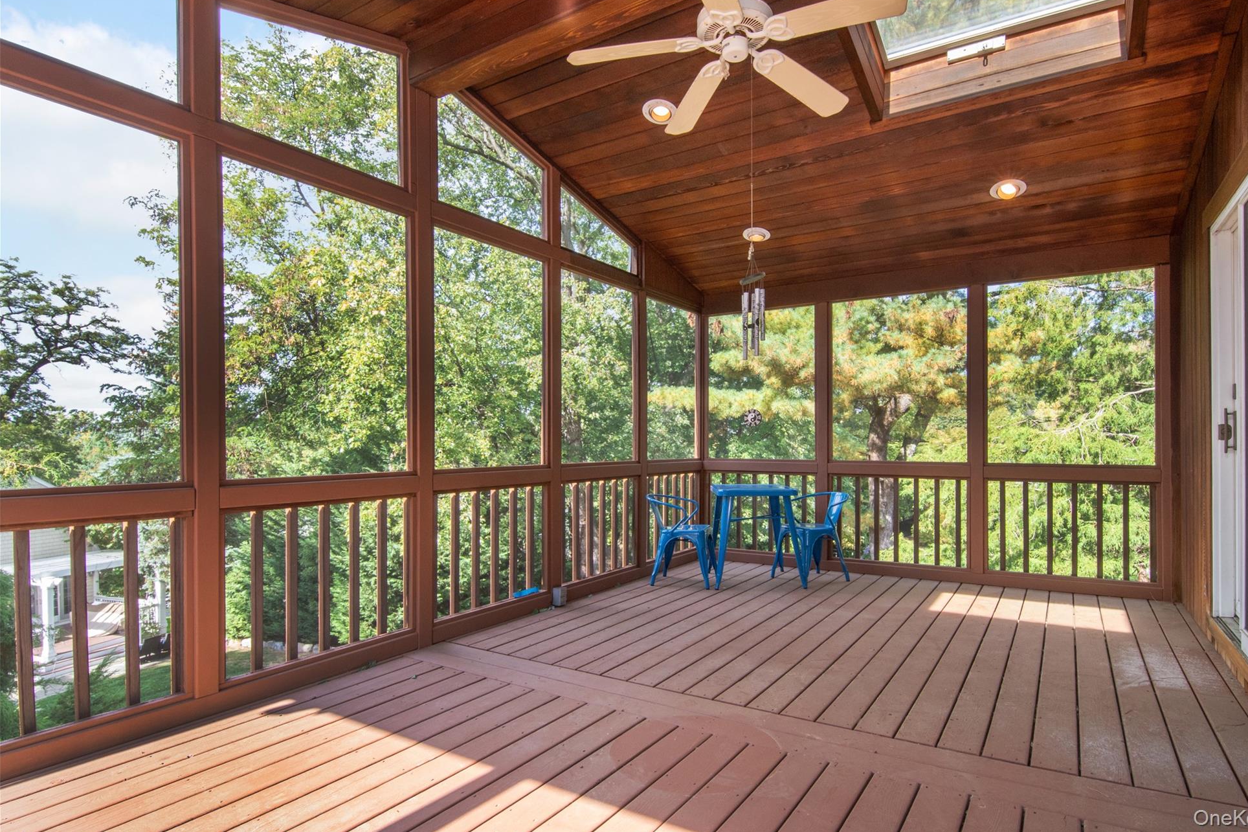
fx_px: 608
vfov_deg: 68.7
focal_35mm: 18
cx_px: 662
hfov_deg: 91.4
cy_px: 391
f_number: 13
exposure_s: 1/50
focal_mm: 11
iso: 640
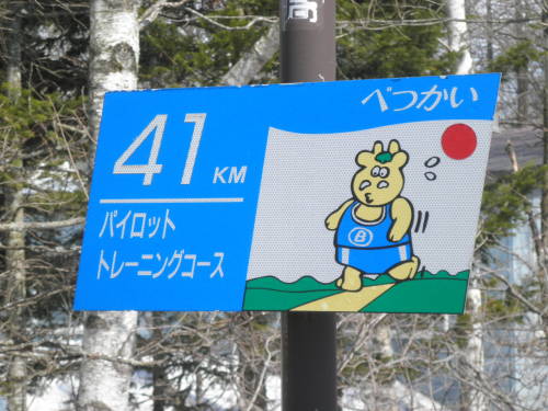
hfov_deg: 19.4
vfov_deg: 14.6
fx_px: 1599
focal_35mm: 101
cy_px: 206
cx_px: 274
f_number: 5.4
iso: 64
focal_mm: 17.8
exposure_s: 1/250
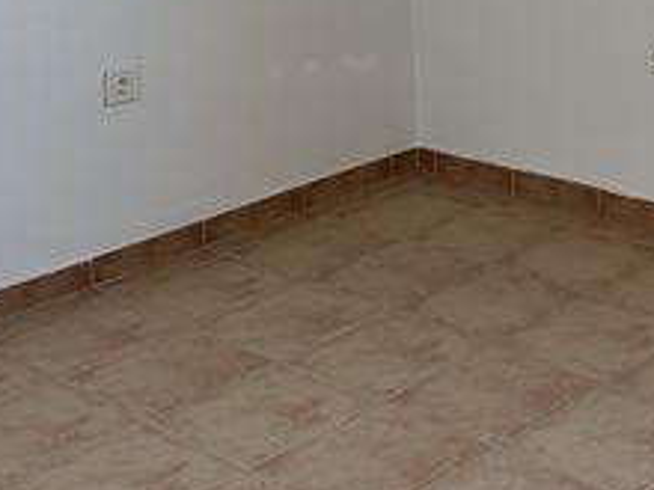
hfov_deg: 24.5
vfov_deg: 17.8
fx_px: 1455
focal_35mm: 77
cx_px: 599
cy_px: -160
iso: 160
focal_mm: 6.86
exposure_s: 1/121
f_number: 1.78
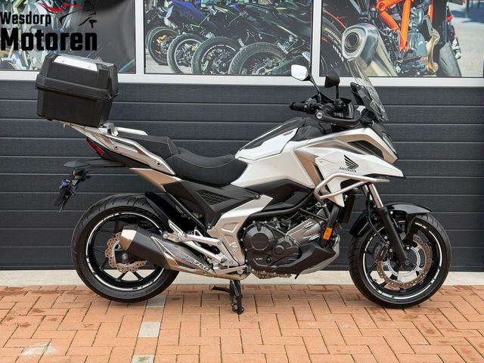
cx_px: 242
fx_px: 671
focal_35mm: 48
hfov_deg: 39.7
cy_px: 182
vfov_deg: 30.3
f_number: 1.78
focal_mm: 6.76
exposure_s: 1/245
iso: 80
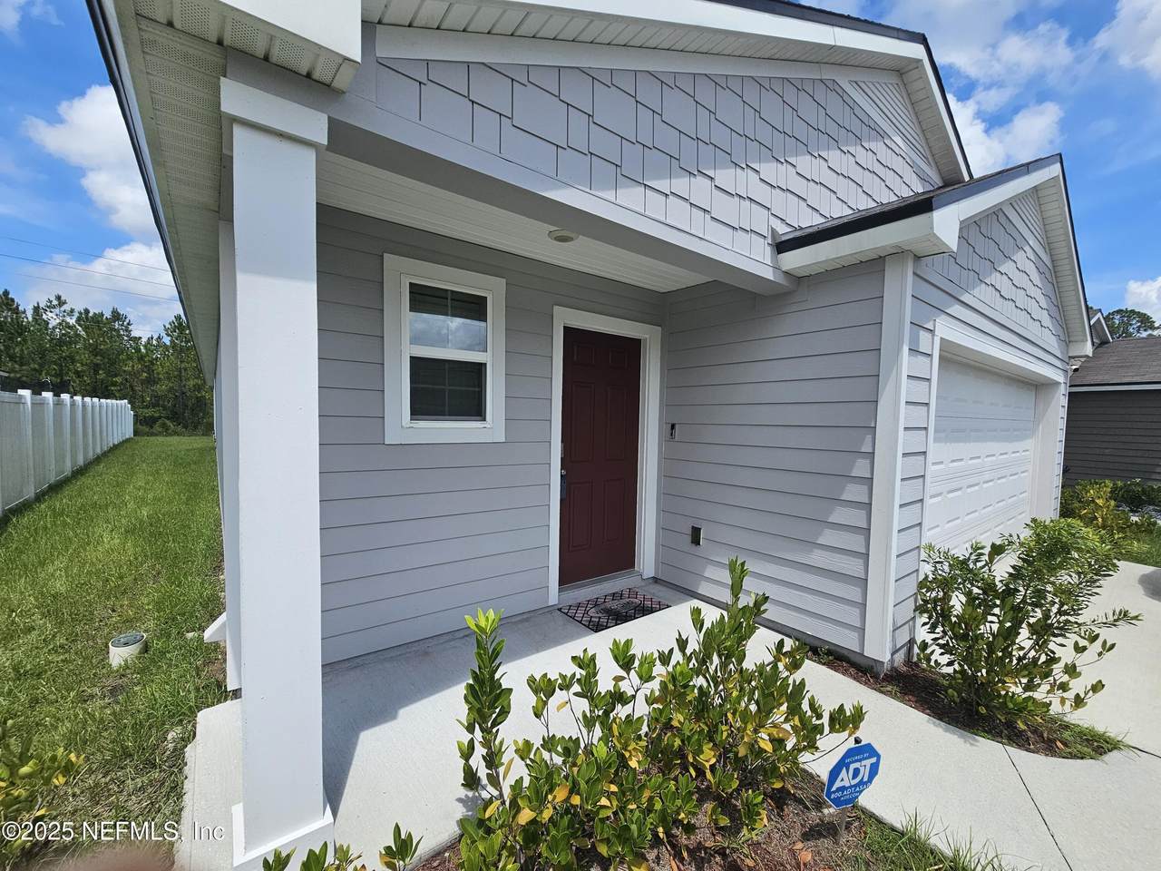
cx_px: 580
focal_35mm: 13
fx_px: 436
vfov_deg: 89.9
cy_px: 436
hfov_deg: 106.2
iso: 50
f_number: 2.2
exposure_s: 1/2614
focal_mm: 2.2
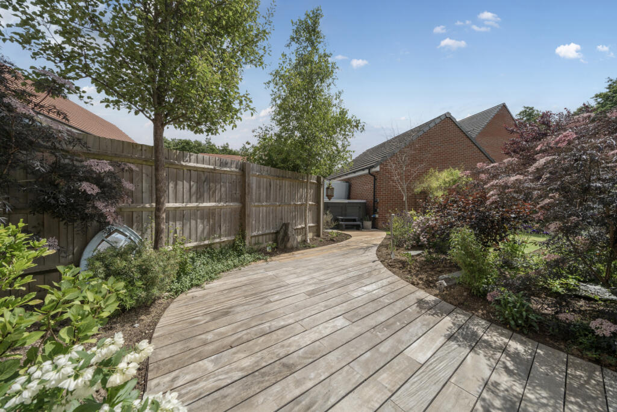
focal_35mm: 12
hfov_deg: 112.6
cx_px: 308
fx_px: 206
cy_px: 206
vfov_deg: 90.0
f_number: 8
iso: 400
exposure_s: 1/1600
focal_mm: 12
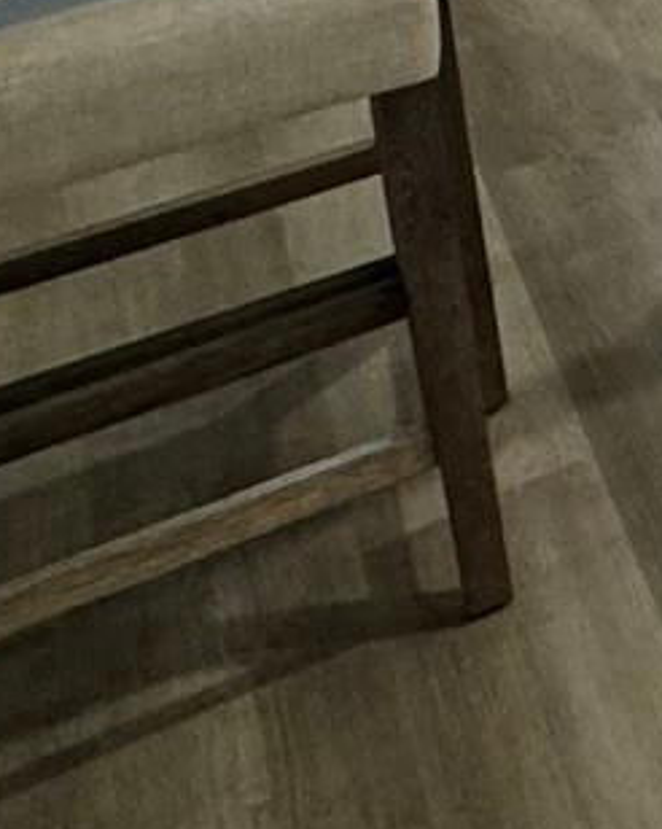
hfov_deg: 11.2
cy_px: -837
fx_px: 2231
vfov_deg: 16.2
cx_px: 1946
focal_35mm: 91
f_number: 2.2
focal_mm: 2.22
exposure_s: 1/60
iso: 200
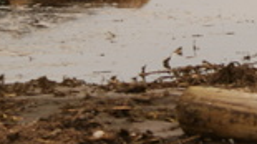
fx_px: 3106
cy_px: -119
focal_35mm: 456
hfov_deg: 4.7
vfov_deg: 2.7
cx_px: 419
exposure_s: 1/125
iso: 100
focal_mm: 70
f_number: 6.3
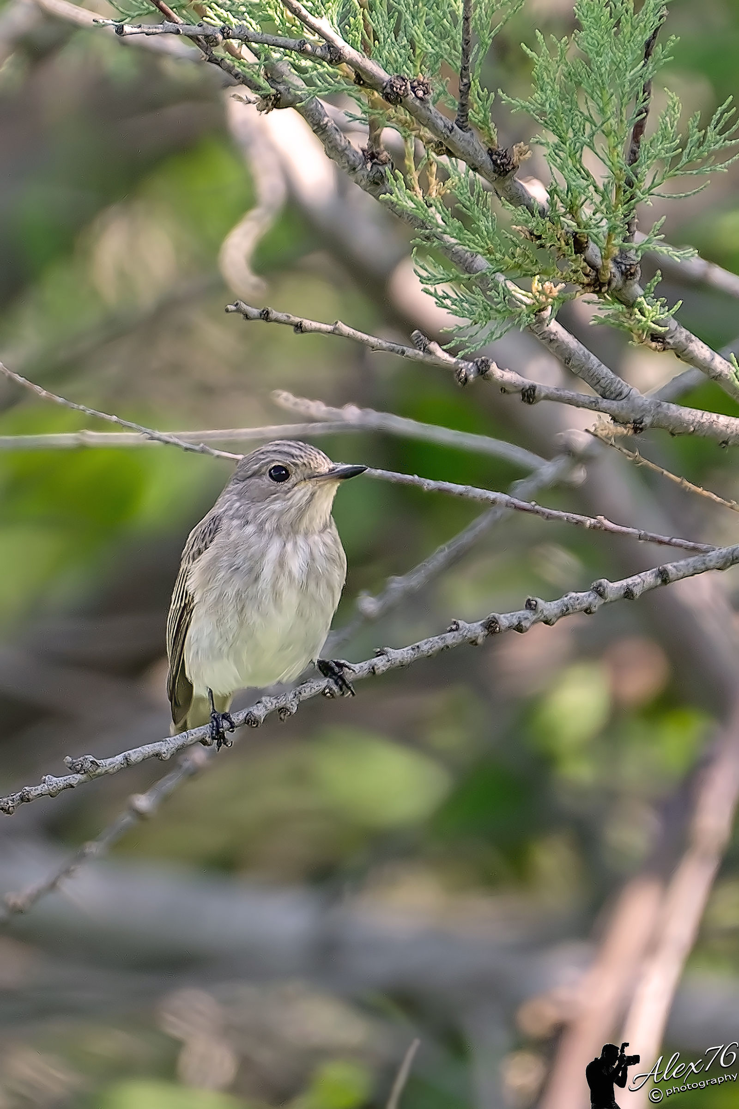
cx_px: 370
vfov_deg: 3.4
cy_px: 554
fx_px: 18474
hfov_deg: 2.3
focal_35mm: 600
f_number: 5.6
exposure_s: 1/280
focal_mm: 400
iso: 400
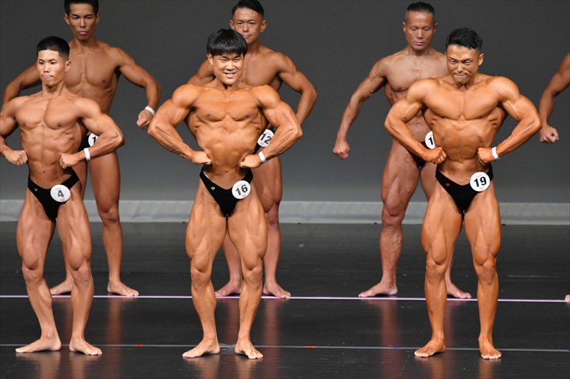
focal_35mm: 345
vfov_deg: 4.0
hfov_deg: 6.0
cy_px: 190
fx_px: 5460
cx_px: 285
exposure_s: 1/400
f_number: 5.6
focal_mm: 230
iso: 4000
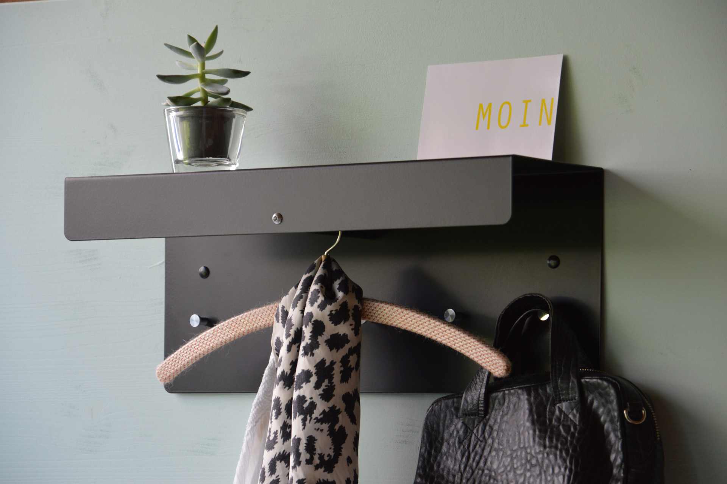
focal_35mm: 158
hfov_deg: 13.0
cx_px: 364
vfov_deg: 8.7
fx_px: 3178
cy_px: 242
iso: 400
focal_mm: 105
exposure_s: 1/125
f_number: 5.6
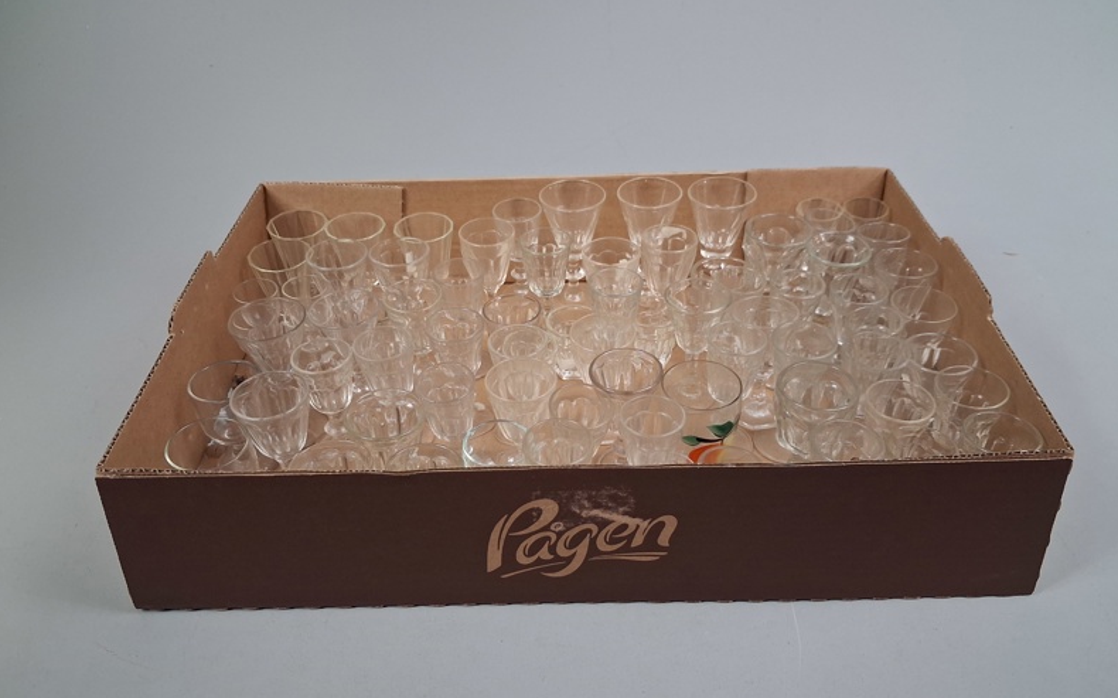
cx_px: 559
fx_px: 883
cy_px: 389
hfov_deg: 64.7
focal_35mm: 29
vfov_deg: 43.0
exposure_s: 1/50
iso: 250
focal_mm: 4
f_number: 1.8
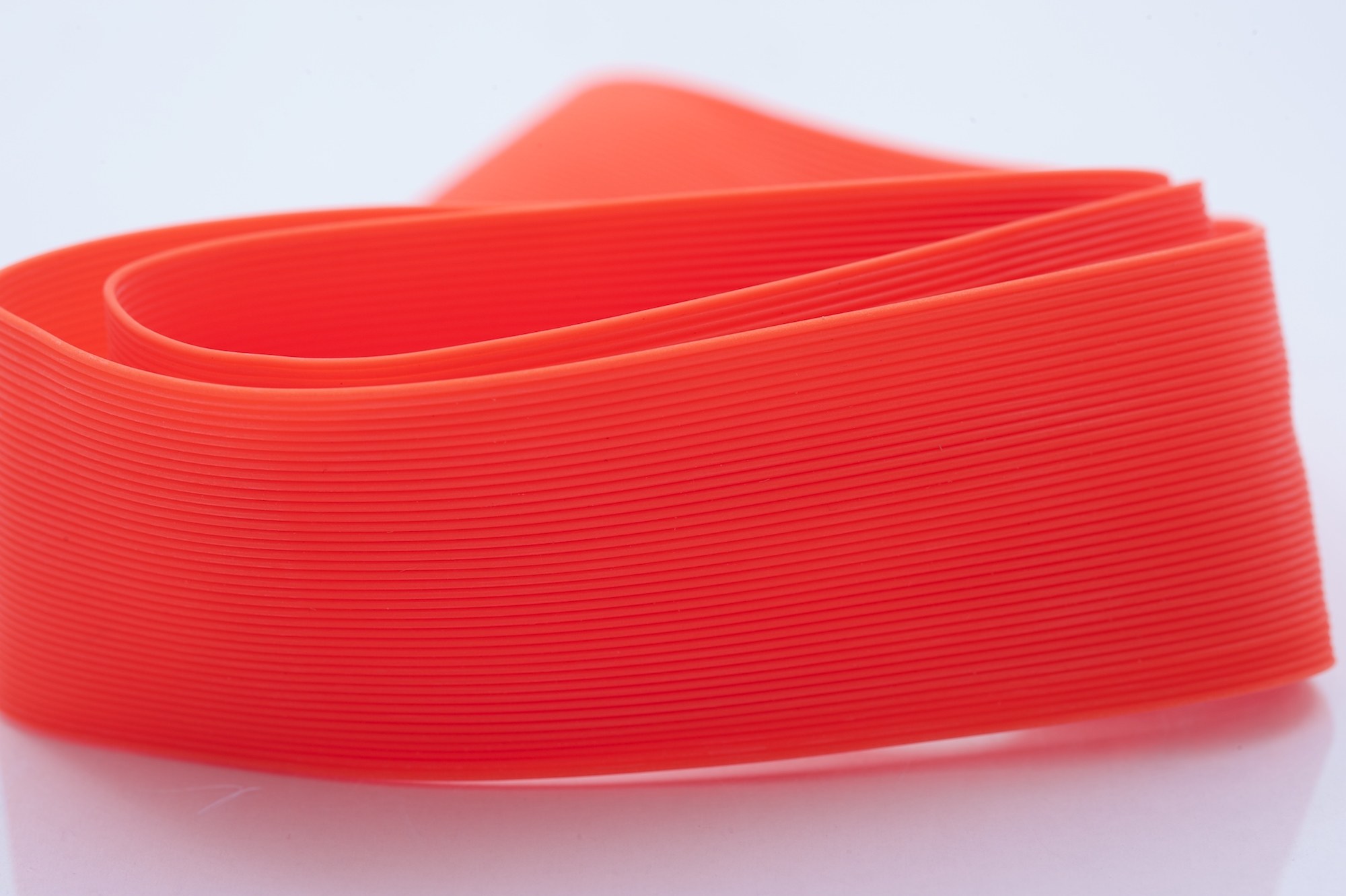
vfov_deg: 13.0
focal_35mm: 105
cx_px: 673
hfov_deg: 19.5
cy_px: 448
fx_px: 3923
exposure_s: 1/160
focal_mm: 105
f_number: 18
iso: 125
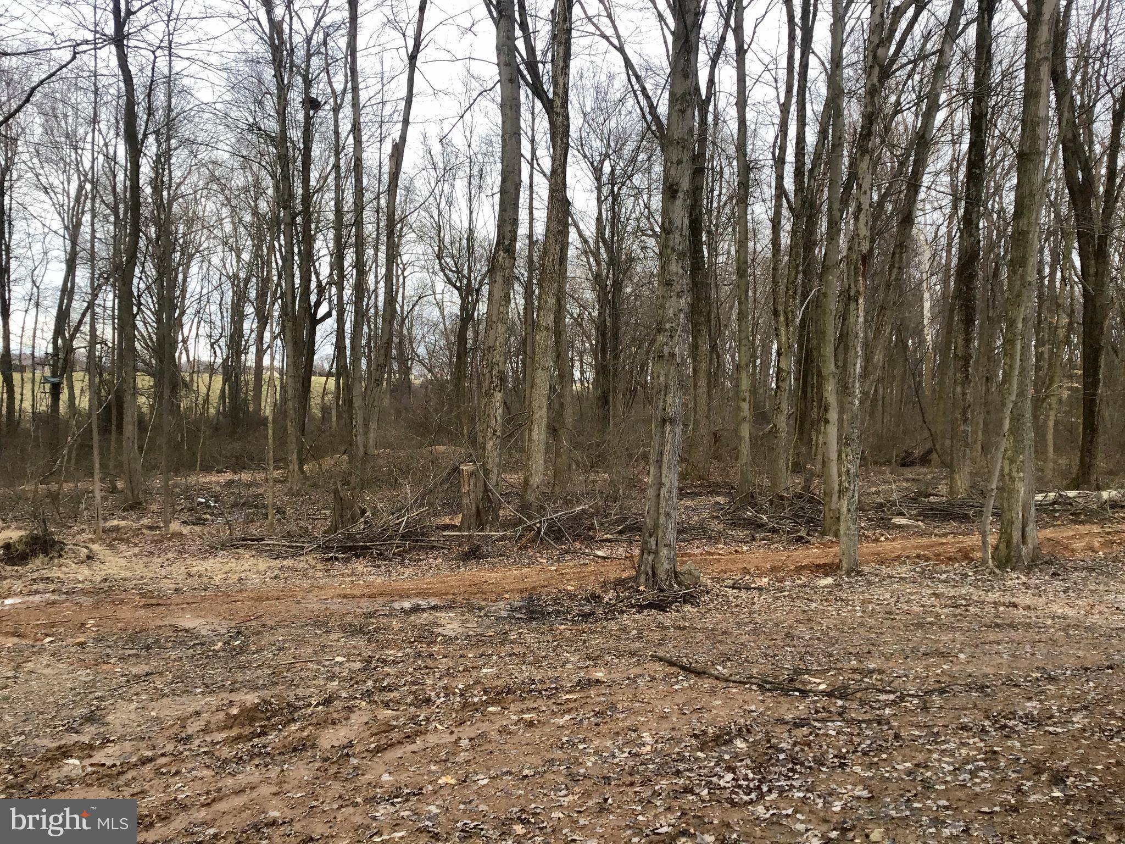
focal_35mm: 31
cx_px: 562
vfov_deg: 45.4
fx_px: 1007
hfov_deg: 58.4
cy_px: 422
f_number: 2.4
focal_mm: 3.3
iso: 32
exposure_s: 1/120
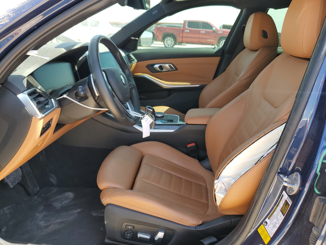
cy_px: 122
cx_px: 163
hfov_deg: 67.3
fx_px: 245
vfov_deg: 53.1
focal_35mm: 26
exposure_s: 1/323
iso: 50
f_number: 1.5
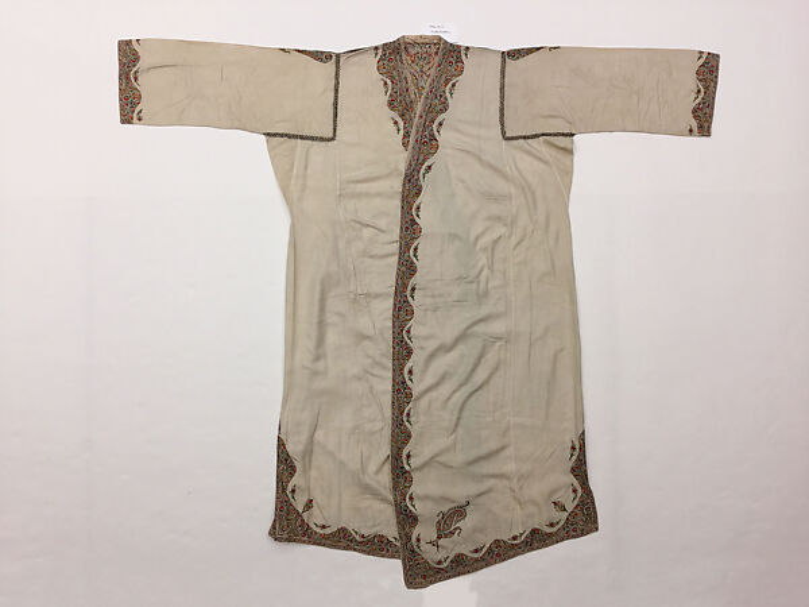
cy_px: 304
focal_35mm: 31
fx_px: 724
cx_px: 404
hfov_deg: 58.4
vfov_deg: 45.4
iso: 50
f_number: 2.4
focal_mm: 3.3
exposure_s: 1/120
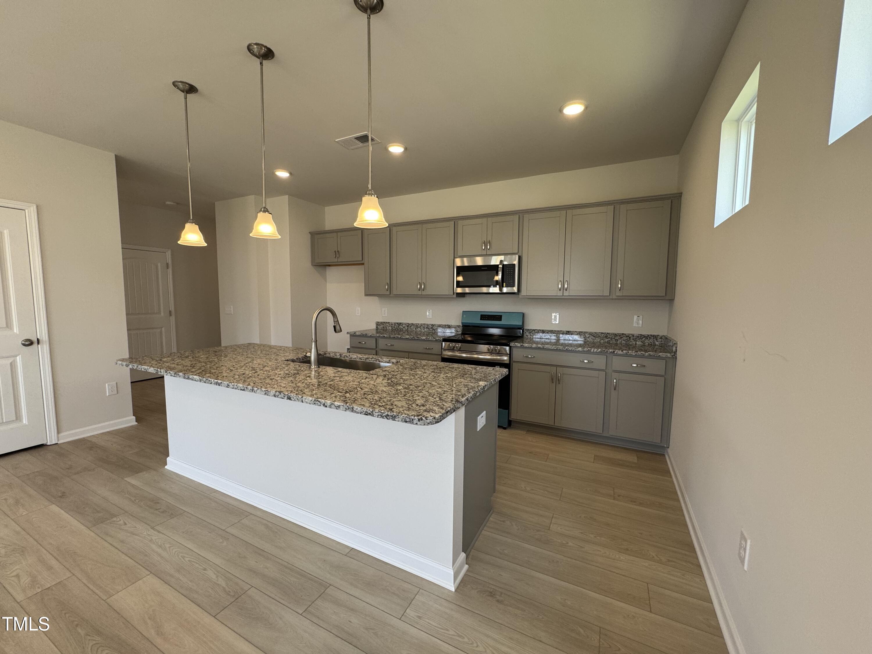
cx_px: 436
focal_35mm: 14
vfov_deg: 85.7
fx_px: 353
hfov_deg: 102.1
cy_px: 327
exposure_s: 1/120
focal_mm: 2.22
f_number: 2.2
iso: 125
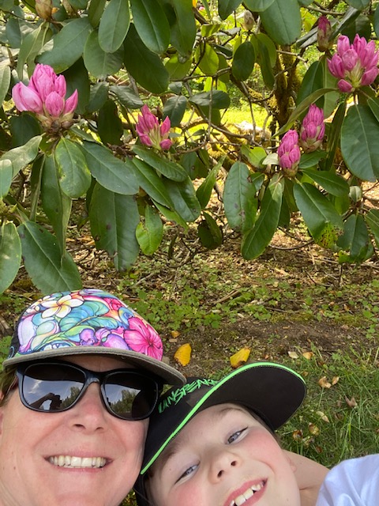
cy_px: 253
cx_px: 190
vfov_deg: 60.0
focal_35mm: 30
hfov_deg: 46.8
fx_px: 438
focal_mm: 2.71
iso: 64
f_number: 2.2
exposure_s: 1/122
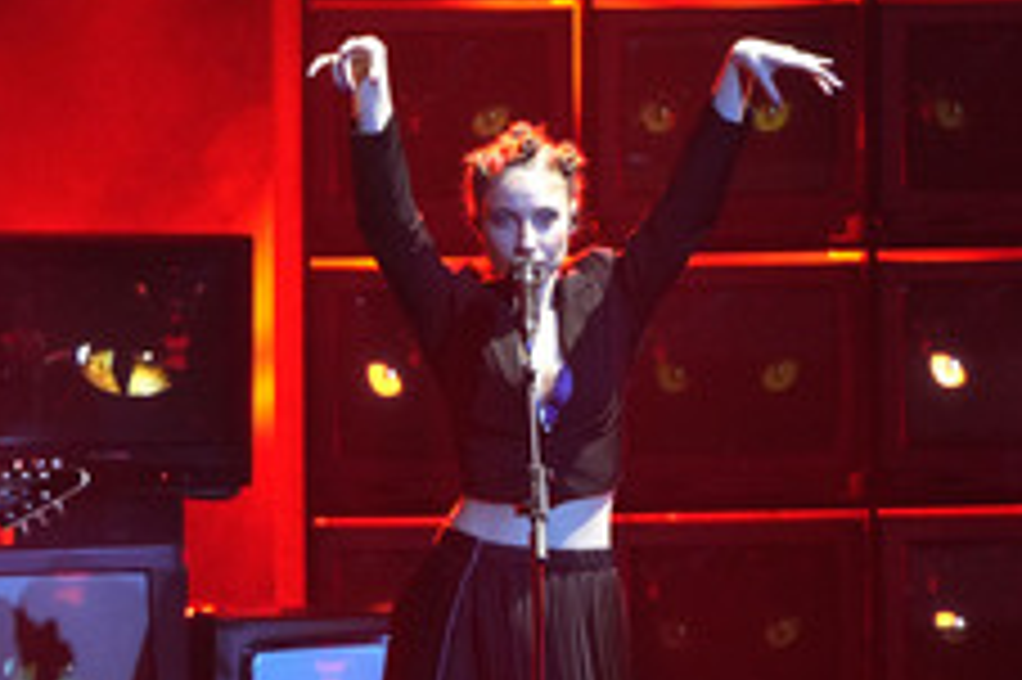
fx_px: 16907
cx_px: 70
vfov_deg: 2.3
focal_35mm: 596
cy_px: 608
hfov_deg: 3.5
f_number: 5.6
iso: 2500
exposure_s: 1/125
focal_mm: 200
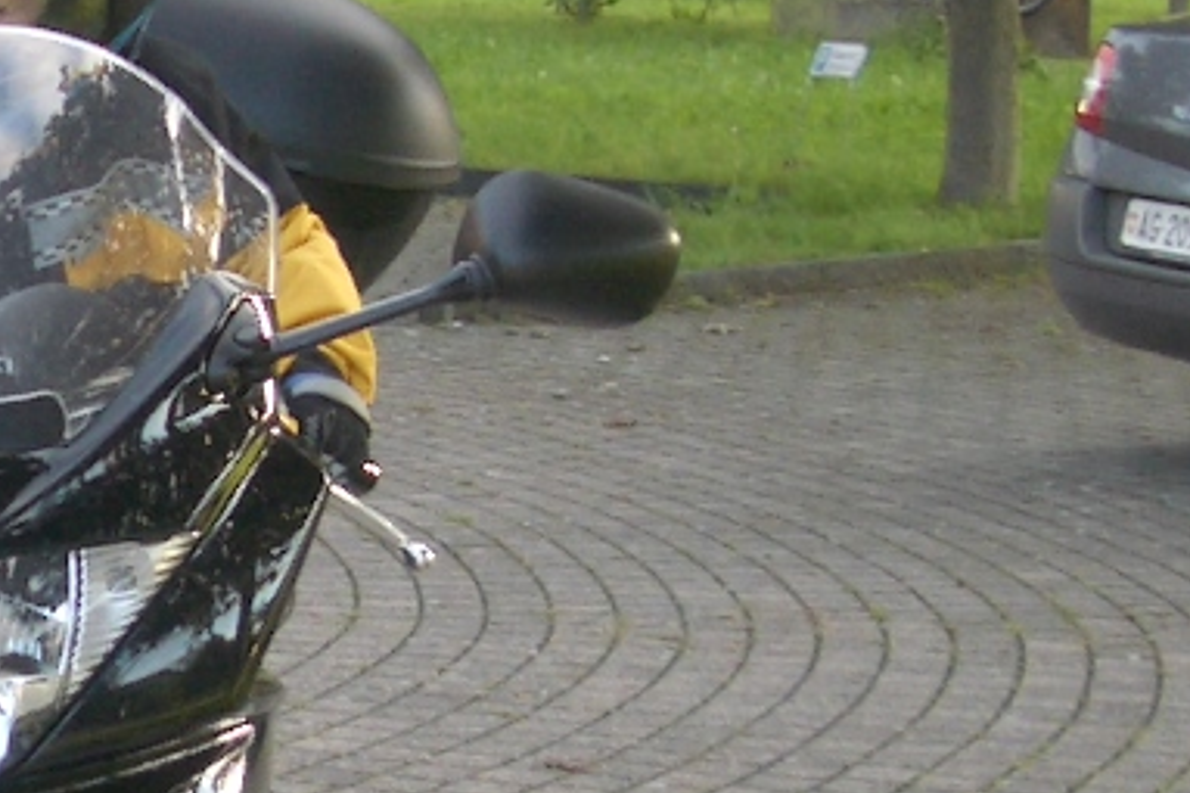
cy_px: 451
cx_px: -118
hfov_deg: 13.3
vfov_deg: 9.0
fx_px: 5022
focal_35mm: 152
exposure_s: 1/80
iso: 50
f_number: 2.6
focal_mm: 5.8
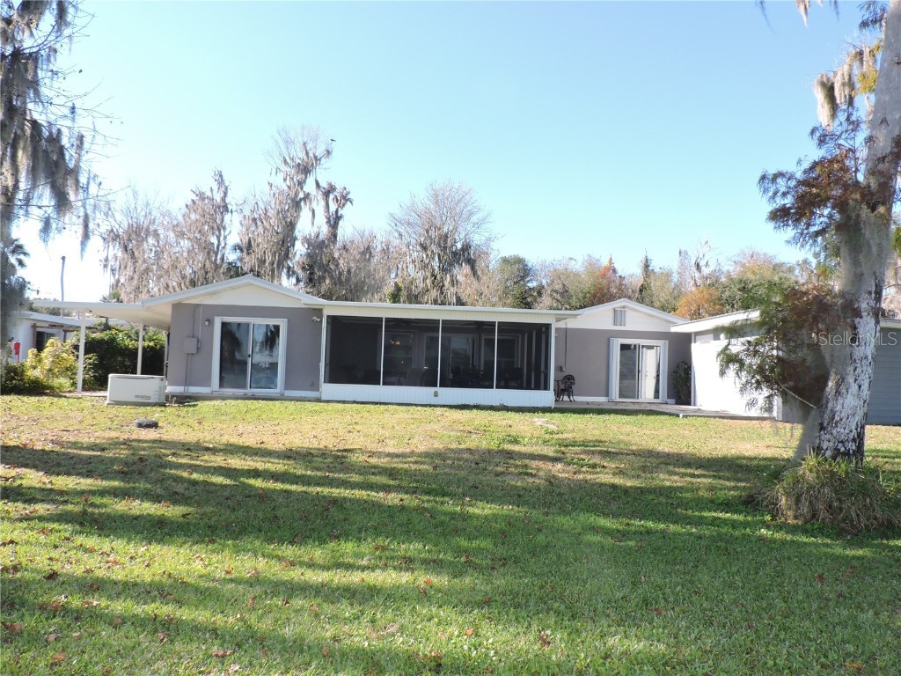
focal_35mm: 24
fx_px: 625
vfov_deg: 56.8
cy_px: 338
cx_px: 450
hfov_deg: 71.6
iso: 320
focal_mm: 4.3
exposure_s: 1/1000
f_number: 3
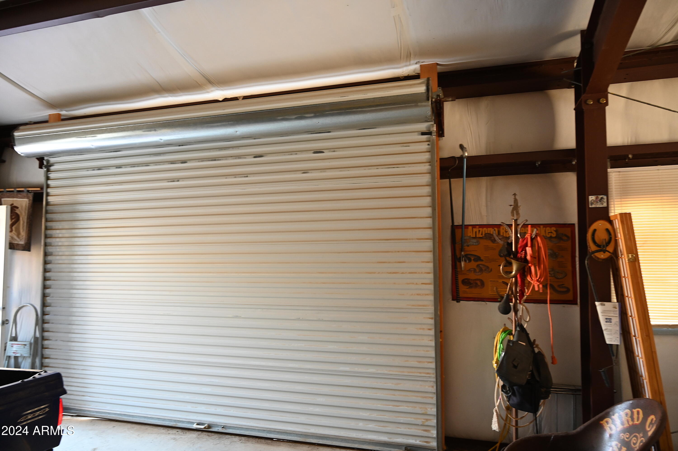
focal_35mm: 24
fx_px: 452
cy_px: 226
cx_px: 339
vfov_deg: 53.1
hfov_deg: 73.8
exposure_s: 1/25
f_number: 4
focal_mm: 24
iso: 1800
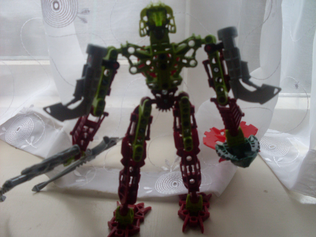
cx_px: 158
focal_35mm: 38
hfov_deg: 49.0
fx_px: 347
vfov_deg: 37.7
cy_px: 118
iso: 100
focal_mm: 6.3
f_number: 2.8
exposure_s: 1/60
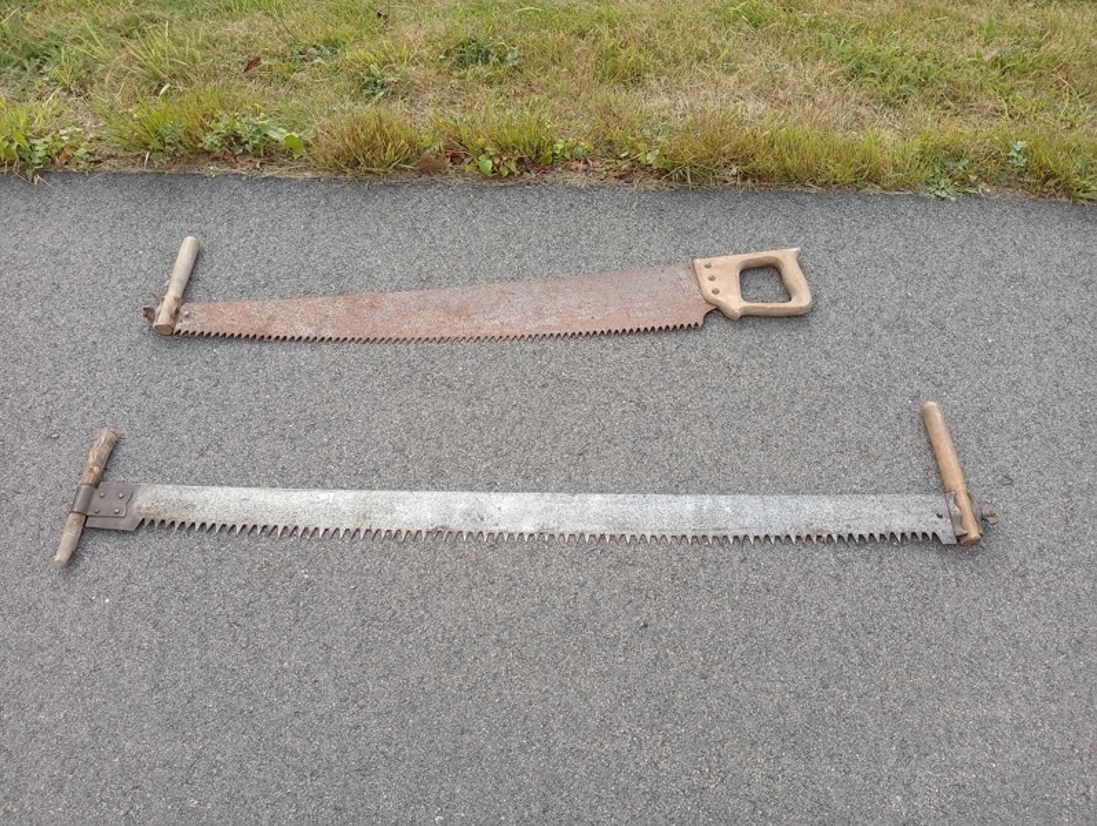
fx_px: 857
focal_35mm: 27
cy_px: 413
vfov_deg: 51.5
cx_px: 548
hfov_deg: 65.3
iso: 51
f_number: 1.8
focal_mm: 3.98
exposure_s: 1/132
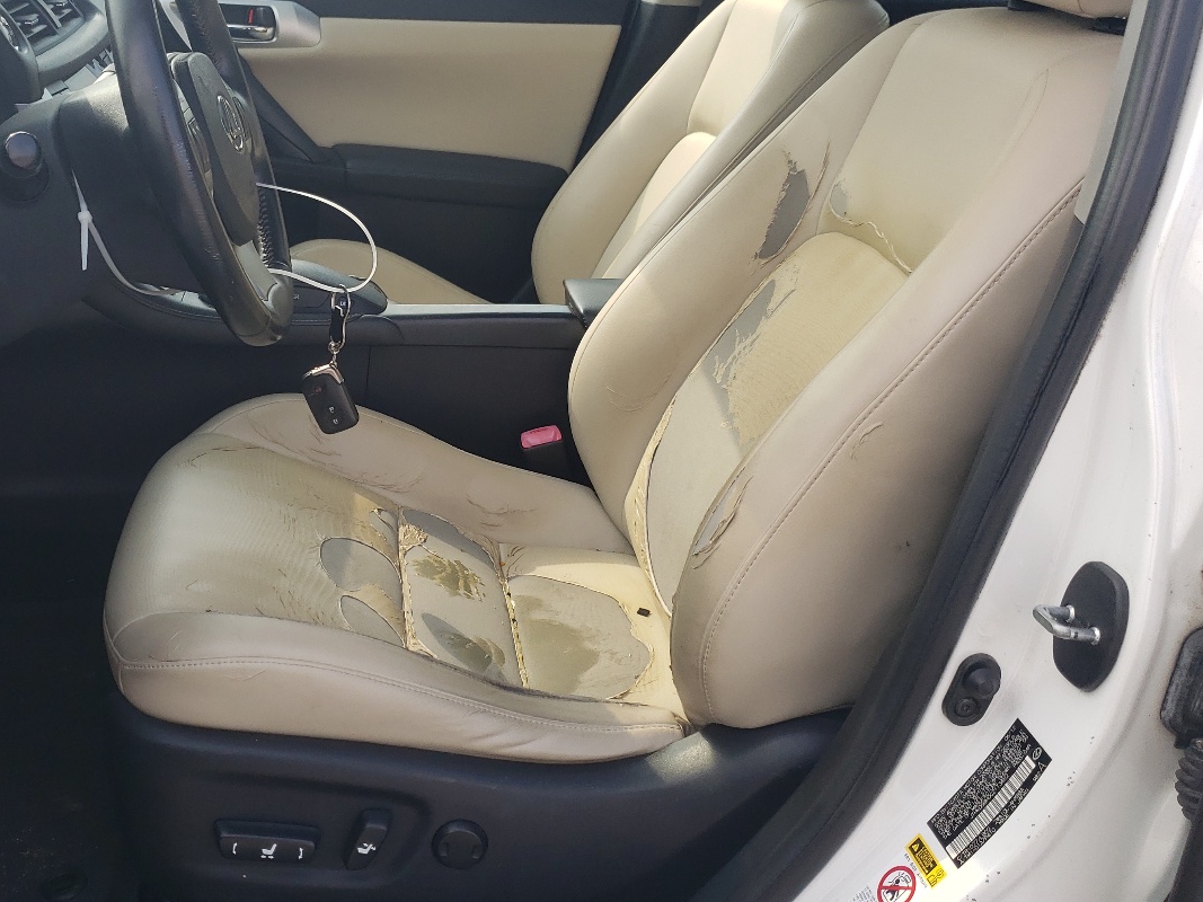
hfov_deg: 47.2
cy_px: 347
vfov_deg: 36.6
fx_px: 1355
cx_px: 422
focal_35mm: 39
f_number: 1.5
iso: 50
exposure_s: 1/714
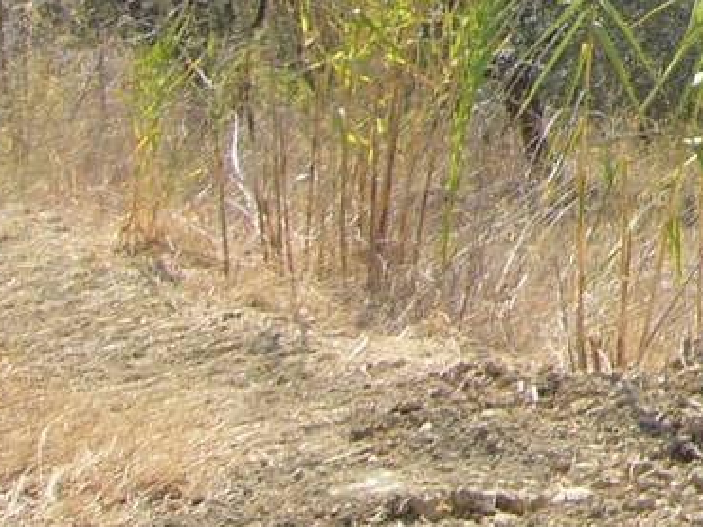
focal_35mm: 181
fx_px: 3675
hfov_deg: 9.7
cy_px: -548
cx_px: 1669
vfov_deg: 7.8
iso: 80
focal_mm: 5.8
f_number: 5.6
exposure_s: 1/160
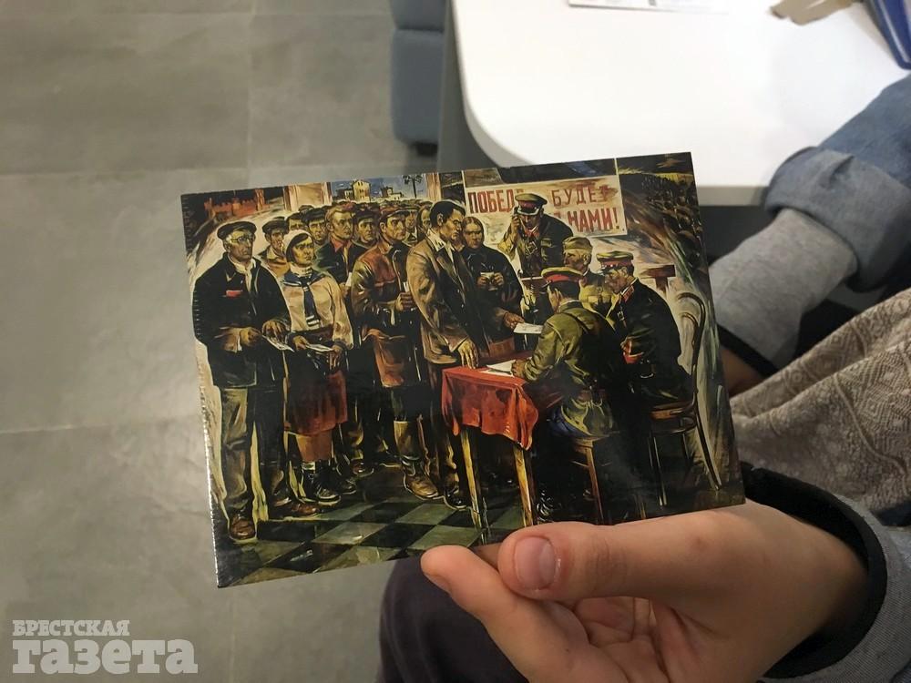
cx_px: 456
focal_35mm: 29
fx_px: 763
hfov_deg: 61.7
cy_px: 342
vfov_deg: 48.2
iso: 200
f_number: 2.2
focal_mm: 4.15
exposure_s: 1/33
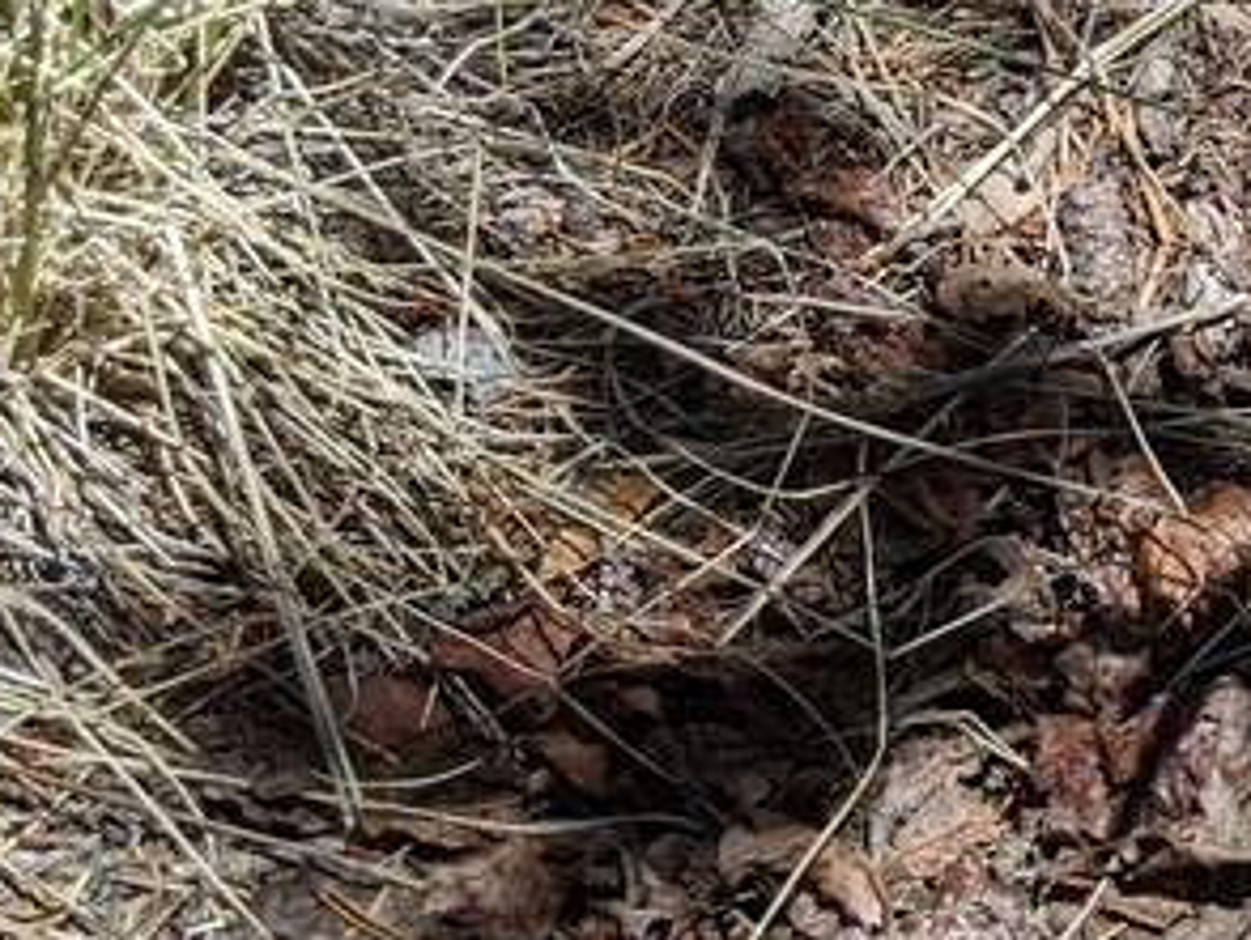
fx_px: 3400
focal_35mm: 94
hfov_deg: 17.6
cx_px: 2115
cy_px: 166
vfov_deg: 15.6
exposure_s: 1/2933
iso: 46
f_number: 1.8
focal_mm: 4.44
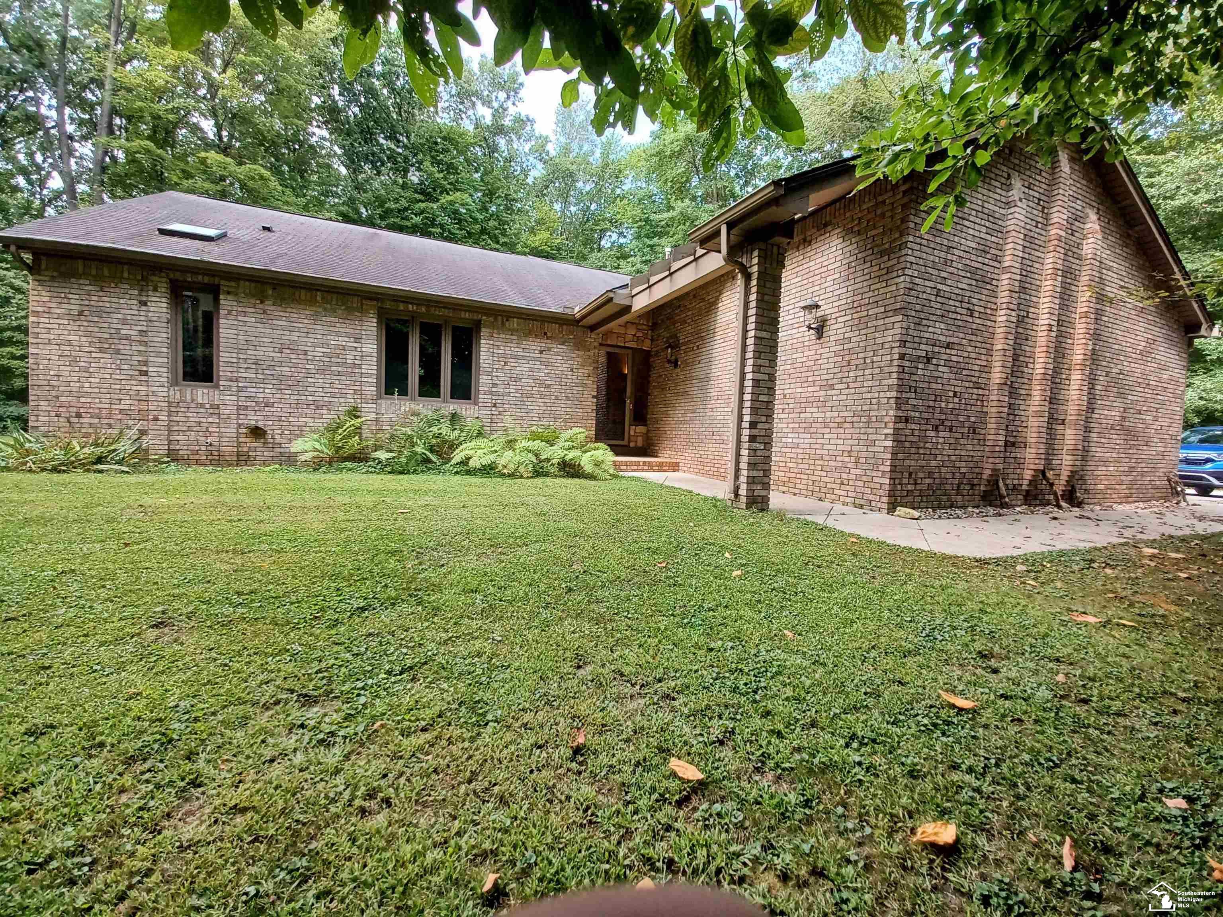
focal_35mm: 13
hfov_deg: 106.2
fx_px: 459
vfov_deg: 89.9
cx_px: 612
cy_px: 458
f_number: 2.2
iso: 50
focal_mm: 1.42
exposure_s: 1/100
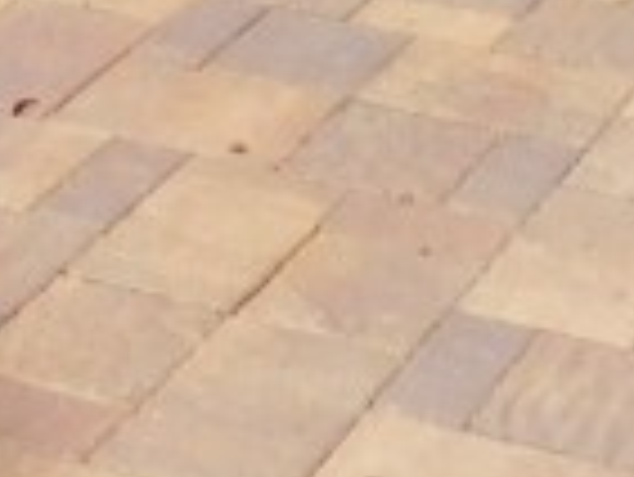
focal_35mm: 167
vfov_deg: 7.7
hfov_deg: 11.8
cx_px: 490
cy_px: -999
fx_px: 3061
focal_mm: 4
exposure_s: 1/1500
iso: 125
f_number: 3
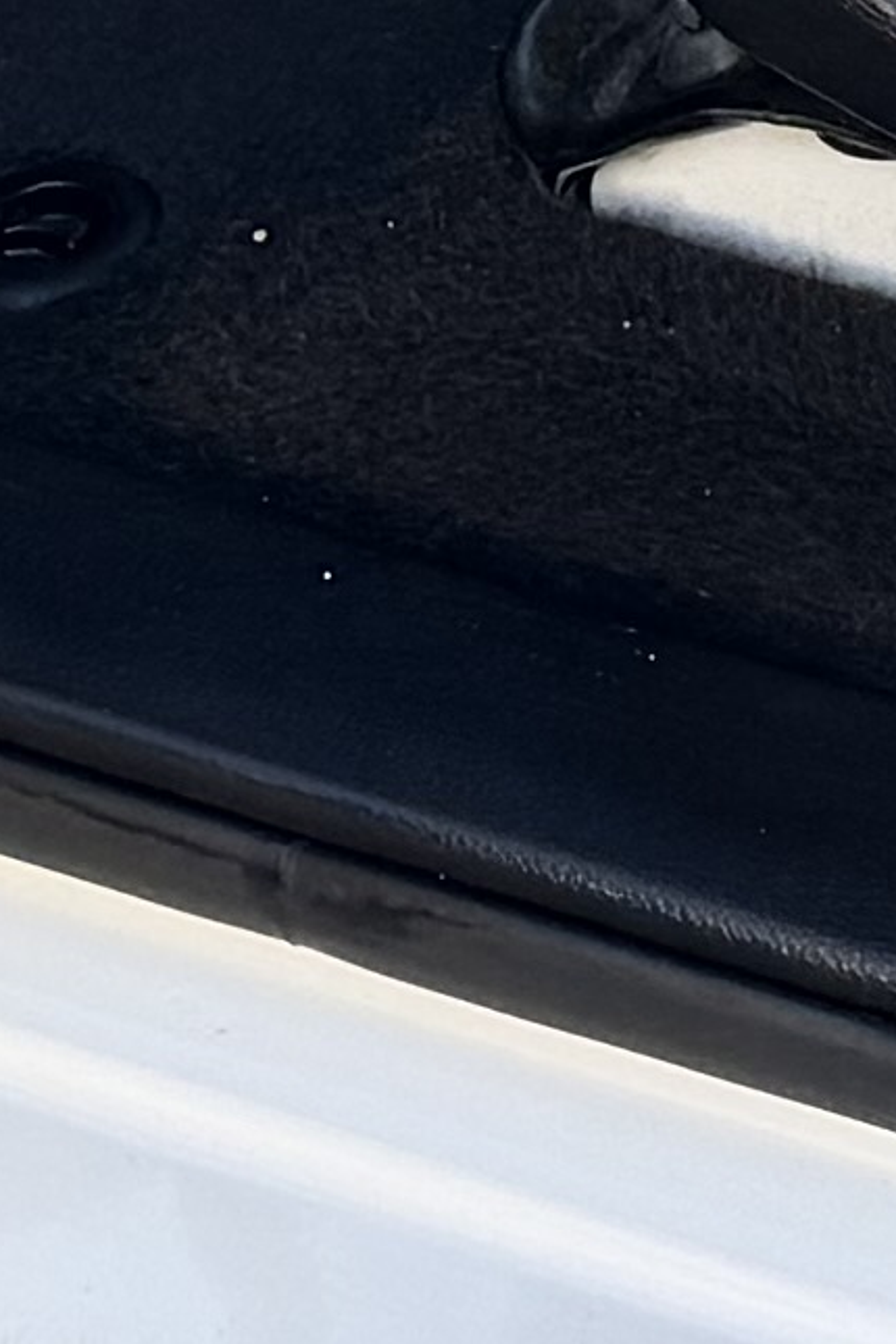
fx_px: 8250
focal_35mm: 221
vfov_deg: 7.7
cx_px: 1738
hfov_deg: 6.1
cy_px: -3092
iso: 80
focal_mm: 6.76
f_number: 1.78
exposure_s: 1/397
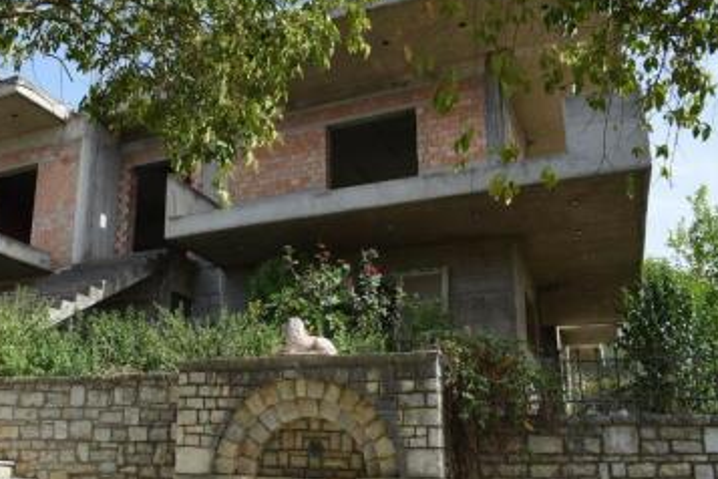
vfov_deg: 36.7
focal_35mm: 36
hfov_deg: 52.6
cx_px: 272
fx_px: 718
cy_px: 289
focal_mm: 18
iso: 200
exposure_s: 1/320
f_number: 9
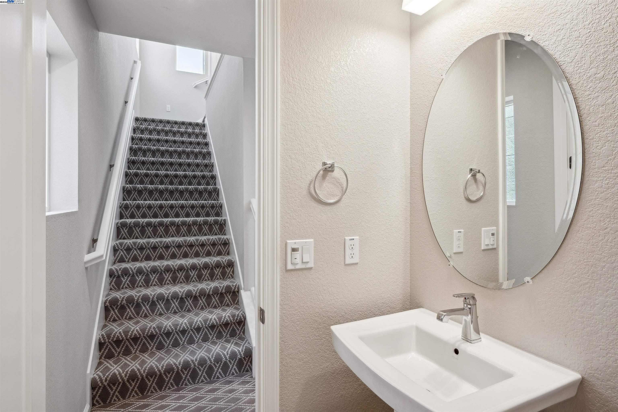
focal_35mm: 18
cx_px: 309
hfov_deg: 90.0
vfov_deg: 67.4
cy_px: 206
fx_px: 309
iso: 200
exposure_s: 1/8
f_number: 11
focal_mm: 18
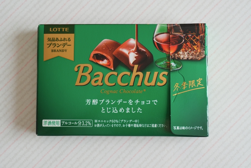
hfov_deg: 38.9
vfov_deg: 26.5
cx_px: 126
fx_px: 356
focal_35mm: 51
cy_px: 84
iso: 800
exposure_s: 1/100
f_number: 6.3
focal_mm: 34
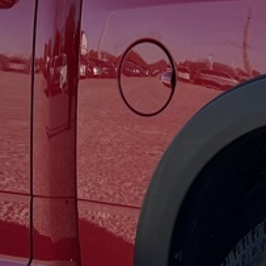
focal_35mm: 163
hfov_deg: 10.6
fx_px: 1417
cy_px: 101
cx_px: 258
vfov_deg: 10.7
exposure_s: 1/1590
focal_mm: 5.96
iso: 50
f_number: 1.6
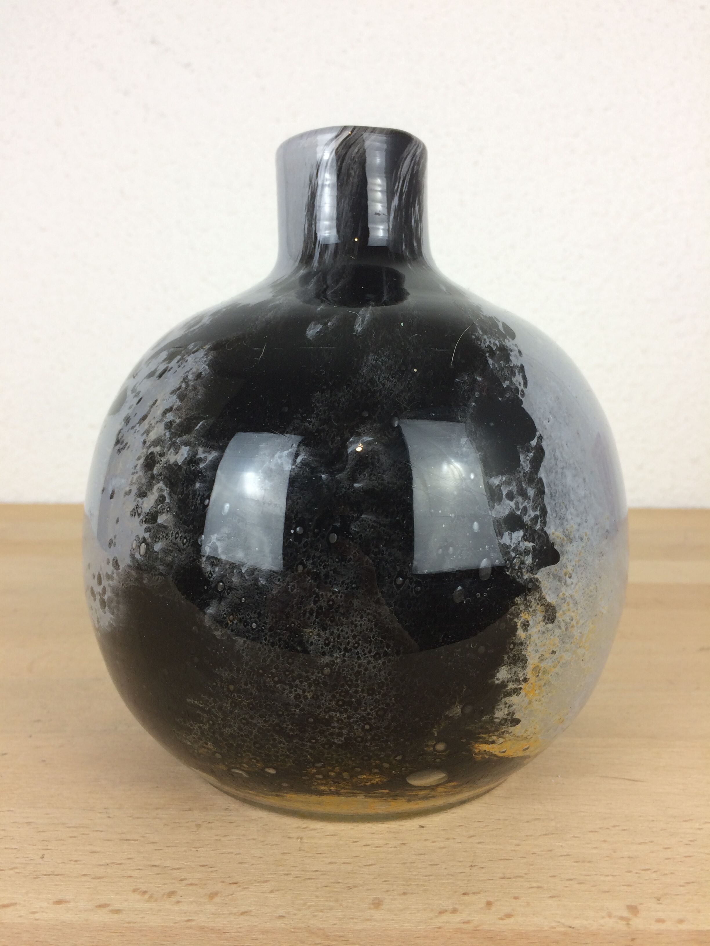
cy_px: 473
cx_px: 355
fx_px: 793
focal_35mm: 29
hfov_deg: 48.2
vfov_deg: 61.7
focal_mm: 4.15
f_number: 2.2
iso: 50
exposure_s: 1/50
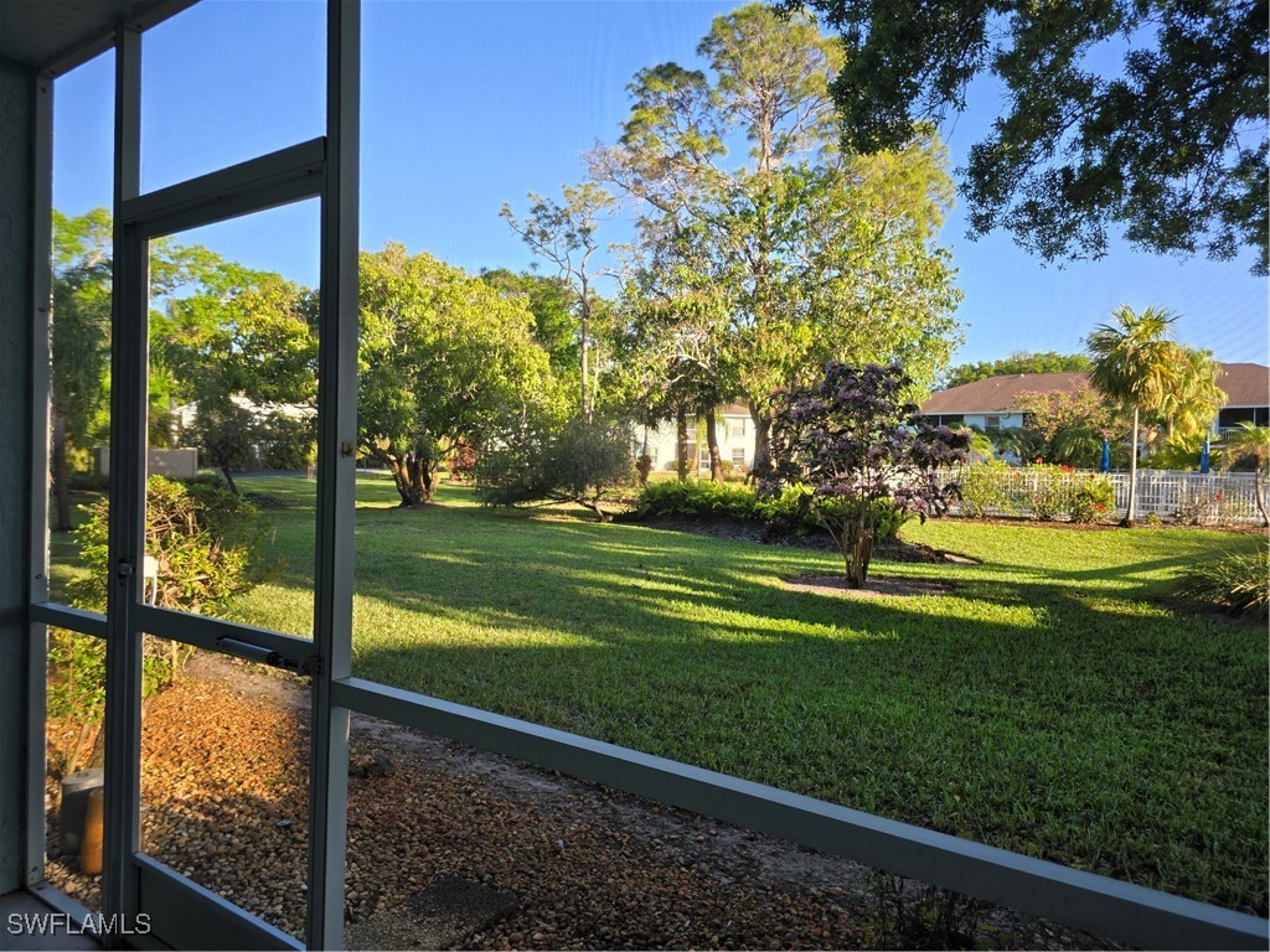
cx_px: 635
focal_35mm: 23
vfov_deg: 58.9
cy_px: 476
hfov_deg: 73.9
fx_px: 844
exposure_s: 1/180
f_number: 1.7
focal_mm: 6.3
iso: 20
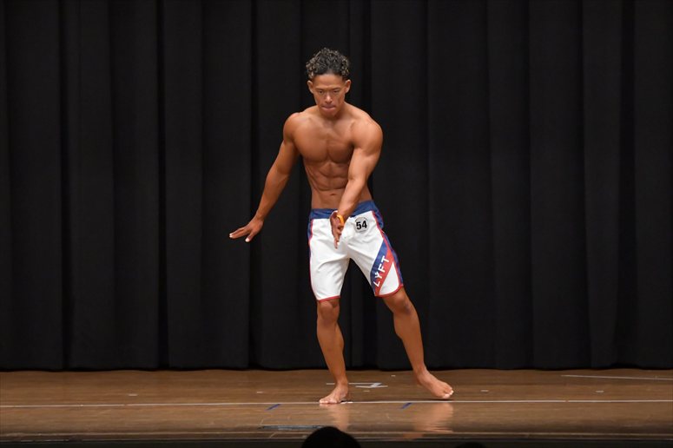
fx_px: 4485
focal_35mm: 240
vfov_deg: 5.7
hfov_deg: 8.6
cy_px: 224
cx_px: 336
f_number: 5.6
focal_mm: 160
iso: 6400
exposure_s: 1/400
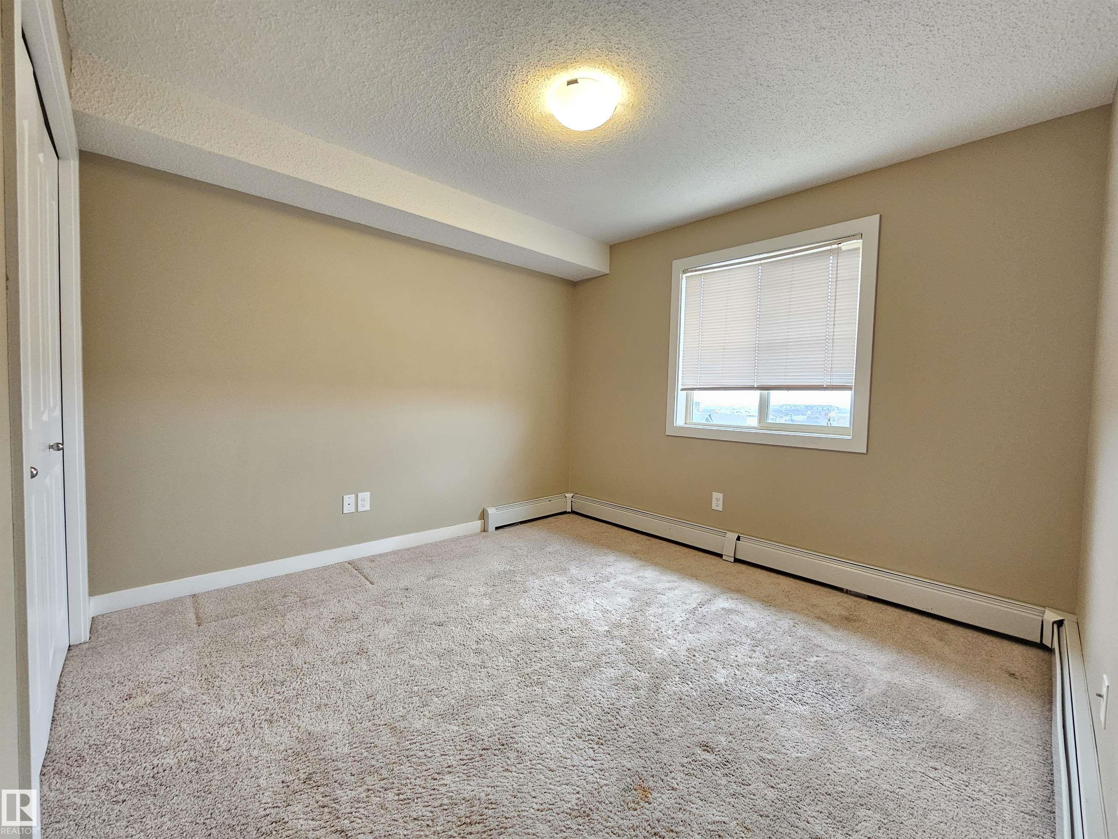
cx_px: 559
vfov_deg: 89.9
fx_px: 420
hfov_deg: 106.2
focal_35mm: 13
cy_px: 420
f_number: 2.2
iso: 320
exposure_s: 1/40
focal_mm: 2.2
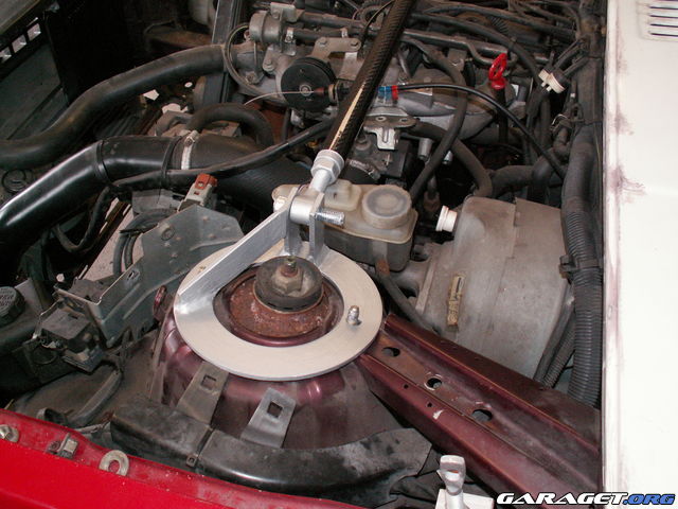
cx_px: 339
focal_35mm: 35
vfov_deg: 40.7
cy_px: 254
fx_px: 686
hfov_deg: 52.6
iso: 160
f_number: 2.8
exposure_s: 1/40
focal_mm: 5.86
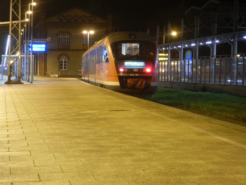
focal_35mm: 102
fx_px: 725
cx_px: 123
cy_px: 92
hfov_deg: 19.3
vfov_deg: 14.5
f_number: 5.2
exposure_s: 3
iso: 80
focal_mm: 18.1
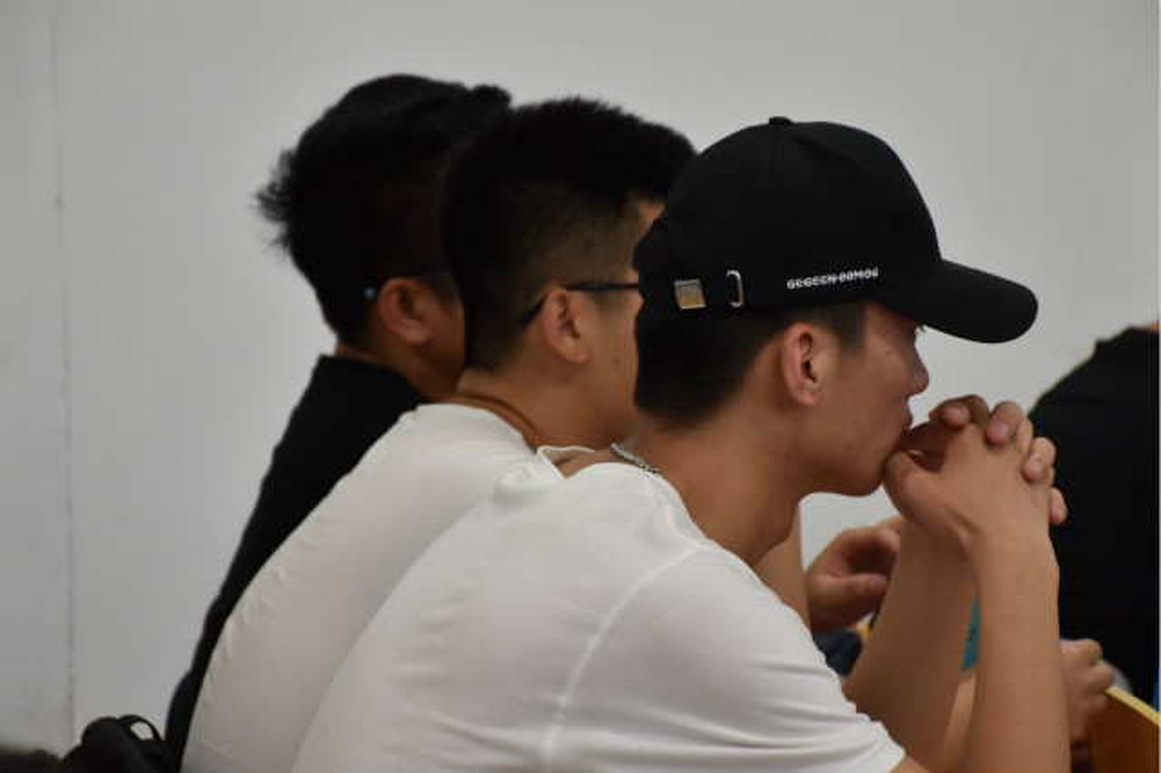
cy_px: 386
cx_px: 580
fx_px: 5077
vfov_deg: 8.7
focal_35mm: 158
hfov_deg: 13.0
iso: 640
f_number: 5.6
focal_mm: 105
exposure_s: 1/60
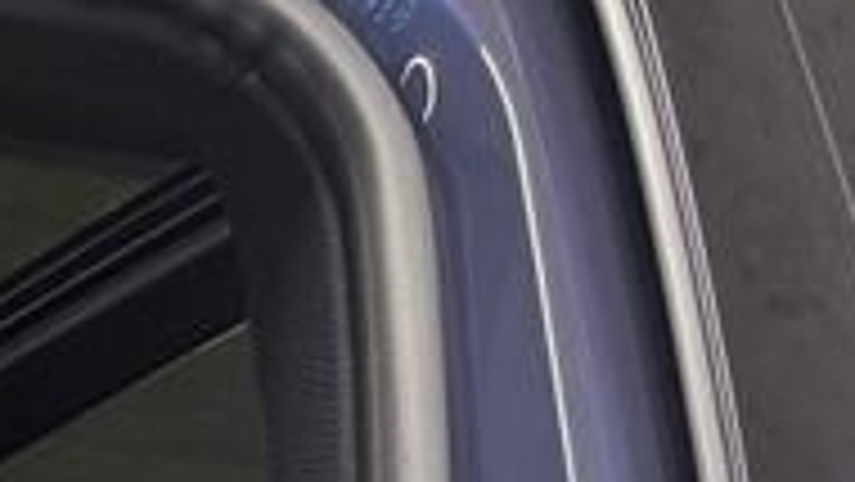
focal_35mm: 141
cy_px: 1689
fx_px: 3198
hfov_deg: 13.7
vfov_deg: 7.2
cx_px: -670
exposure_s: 1/100
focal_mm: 6.76
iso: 200
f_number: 1.78
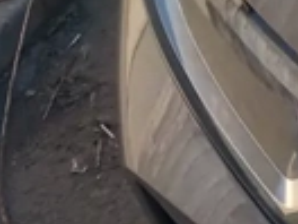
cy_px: -247
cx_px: 1086
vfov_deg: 7.0
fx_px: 1765
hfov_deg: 7.5
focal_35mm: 205
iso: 20
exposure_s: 1/320
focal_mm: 4
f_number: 1.8
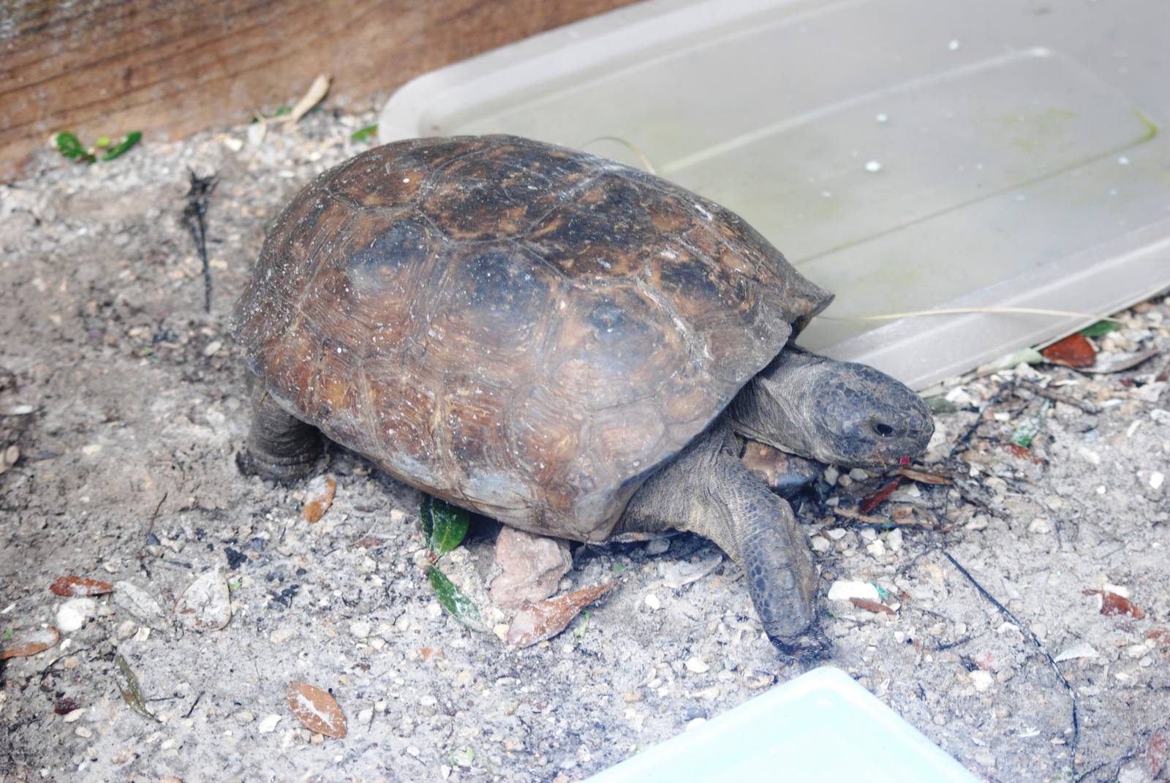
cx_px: 585
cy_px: 392
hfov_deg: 19.4
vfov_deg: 13.1
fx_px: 3417
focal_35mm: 105
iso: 400
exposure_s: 1/160
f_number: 4
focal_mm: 70
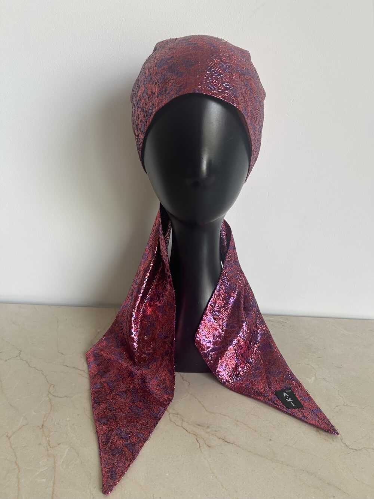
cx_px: 187
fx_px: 374
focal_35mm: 26
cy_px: 250
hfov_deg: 53.1
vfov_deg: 67.3
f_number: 1.5
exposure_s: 1/121
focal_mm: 5.7
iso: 40
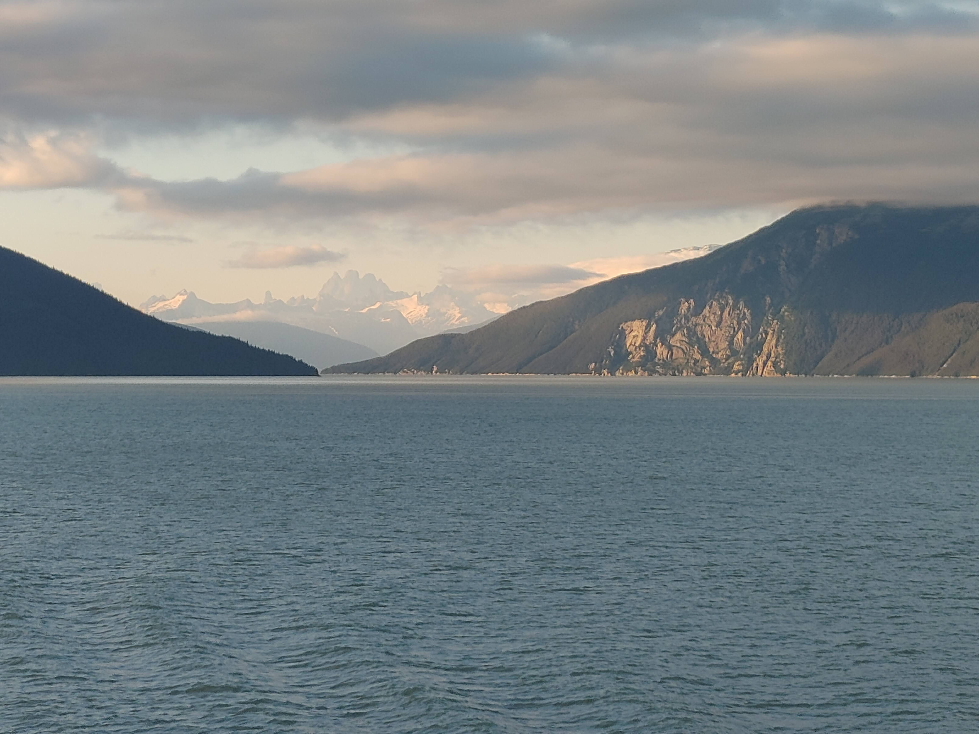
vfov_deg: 14.6
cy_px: 367
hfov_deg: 19.4
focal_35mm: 101
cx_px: 490
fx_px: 2856
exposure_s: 1/480
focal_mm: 5.58
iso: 50
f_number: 1.8
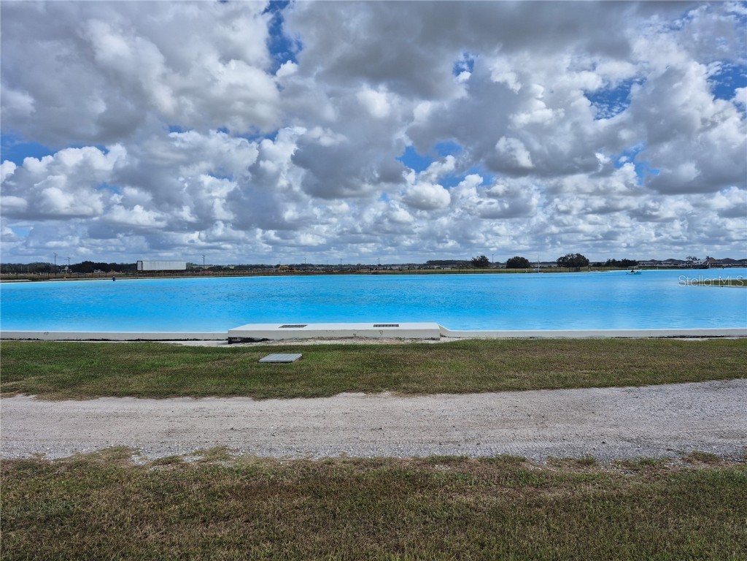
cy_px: 280
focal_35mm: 23
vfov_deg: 58.9
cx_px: 374
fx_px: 496
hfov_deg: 73.9
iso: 25
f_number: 1.8
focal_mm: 5.4
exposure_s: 1/2976
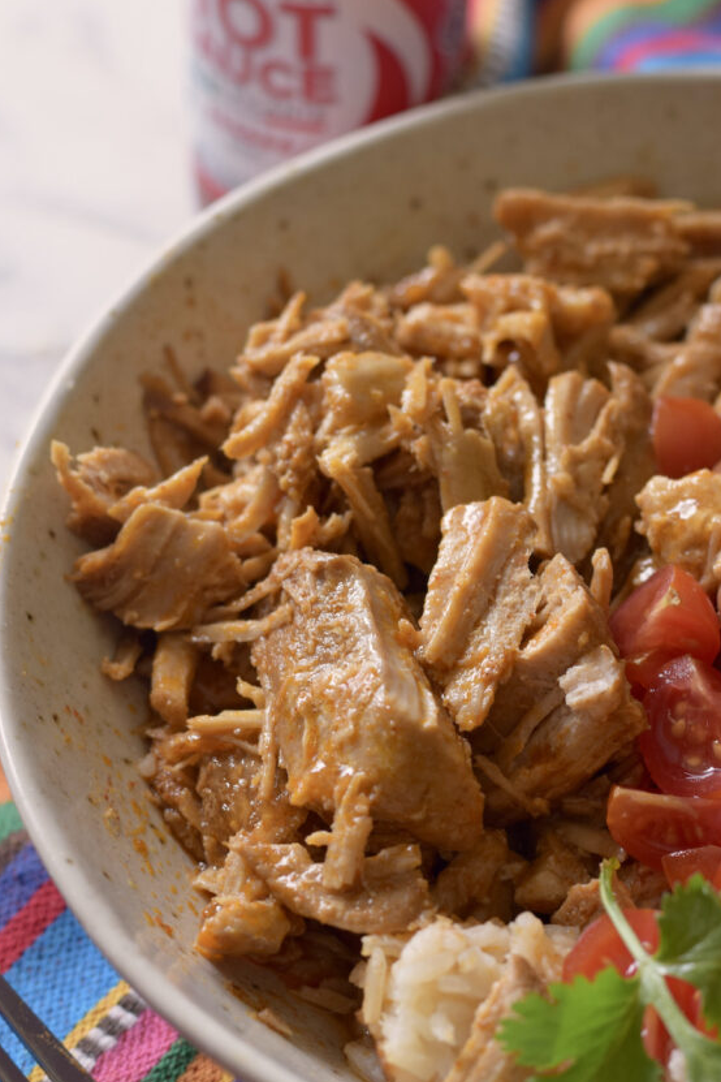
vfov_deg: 19.6
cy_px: 673
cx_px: 422
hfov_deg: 13.2
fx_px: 3124
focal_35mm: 104
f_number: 5
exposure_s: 1/80
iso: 200
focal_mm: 50
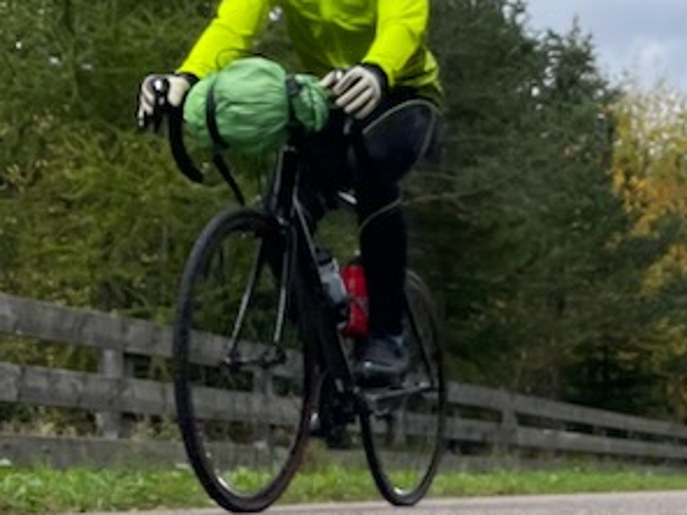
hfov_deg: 23.3
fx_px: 1568
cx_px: 745
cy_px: 368
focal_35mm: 79
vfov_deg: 18.6
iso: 32
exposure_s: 1/1401
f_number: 1.6
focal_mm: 4.2
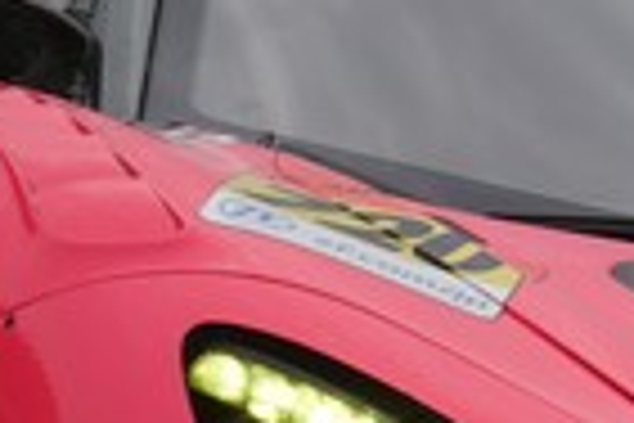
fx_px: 53833
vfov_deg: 0.4
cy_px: 288
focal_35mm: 3057
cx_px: 580
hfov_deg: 0.7
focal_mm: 600
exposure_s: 1/640
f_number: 6.3
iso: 200
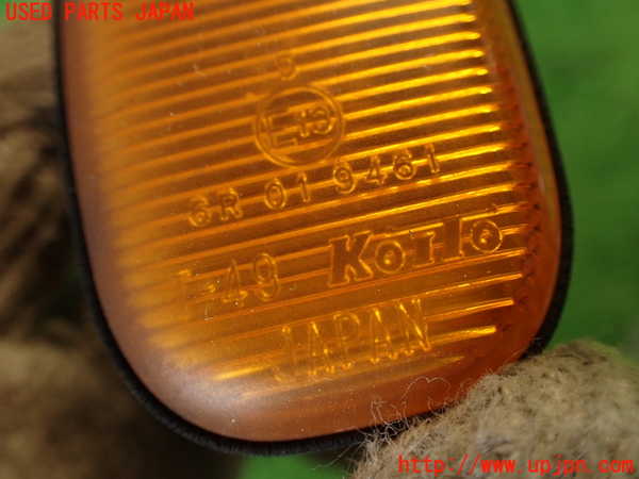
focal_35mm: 32
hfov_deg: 56.8
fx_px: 591
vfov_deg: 44.2
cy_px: 240
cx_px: 320
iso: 200
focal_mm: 5.79
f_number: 2.4
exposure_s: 1/50
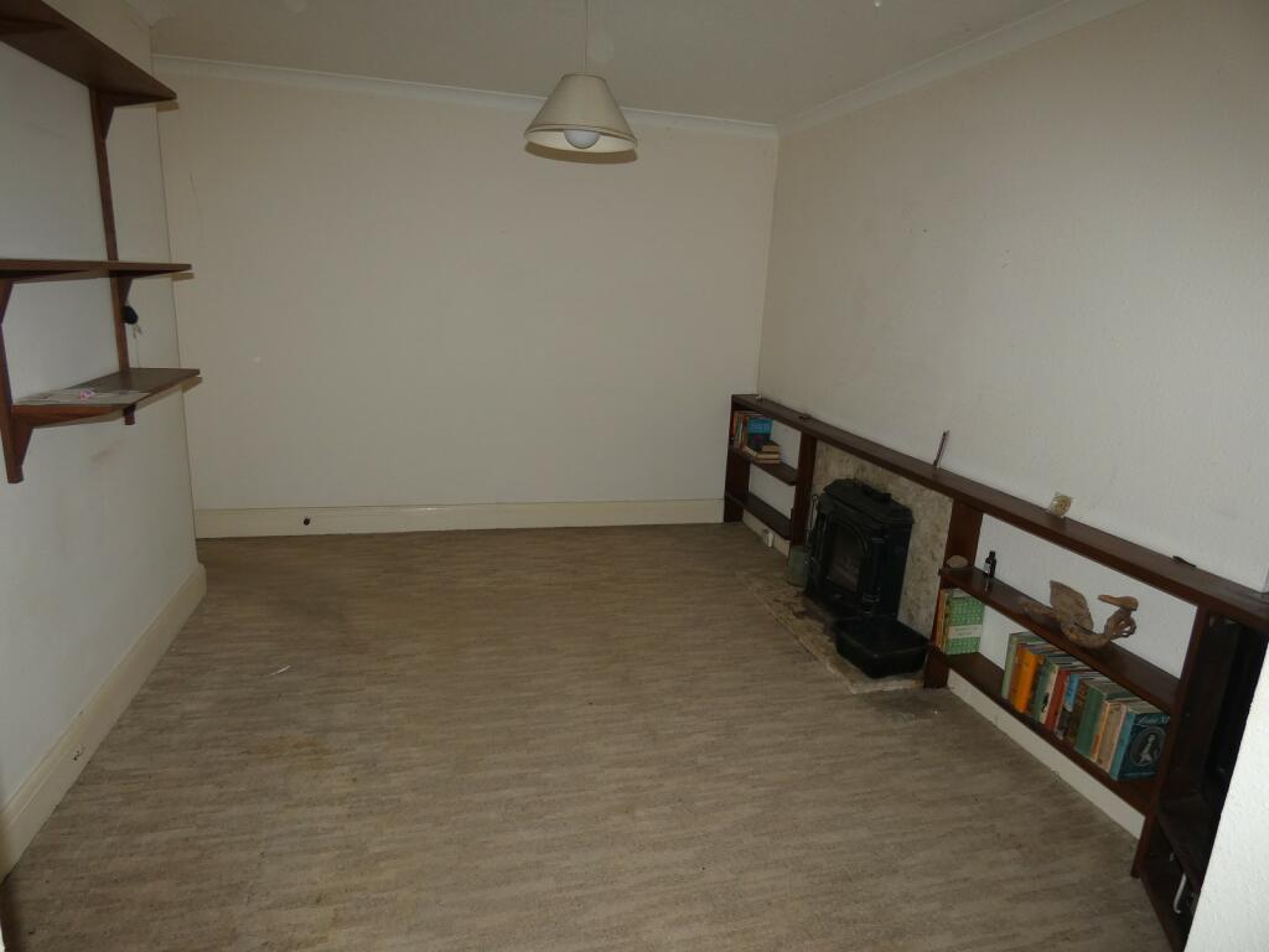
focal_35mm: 20
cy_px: 476
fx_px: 733
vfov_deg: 66.0
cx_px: 634
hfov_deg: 81.7
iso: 100
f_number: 2.8
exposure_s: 1/60
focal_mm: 3.6
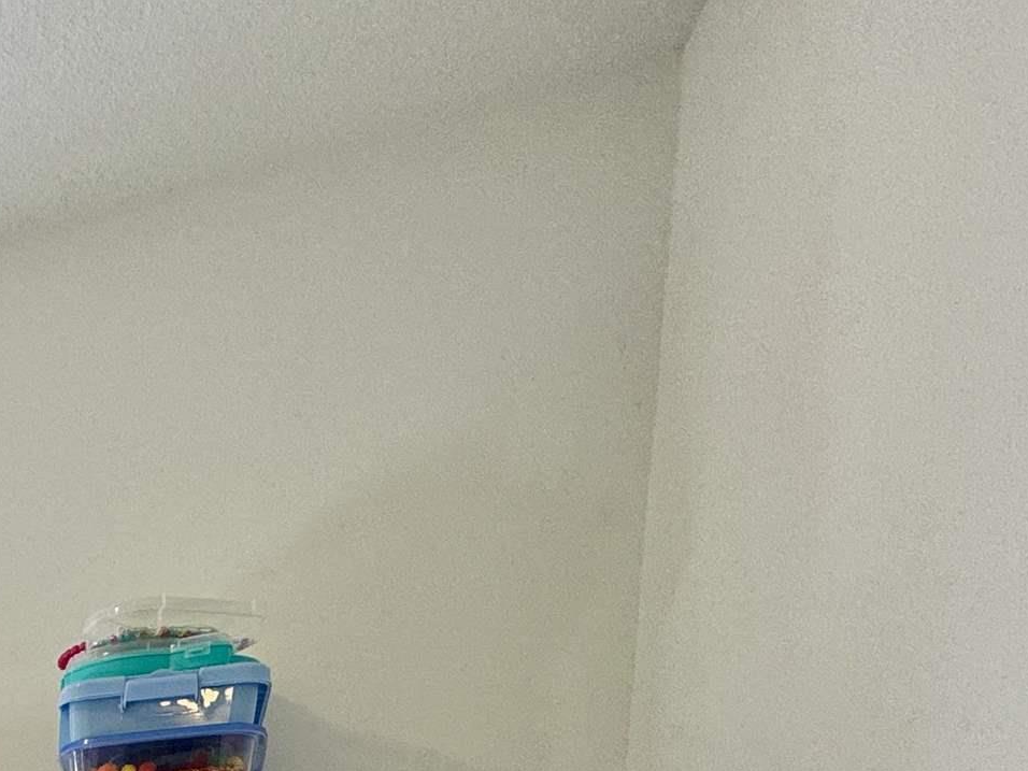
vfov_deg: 23.8
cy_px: 1220
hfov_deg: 29.0
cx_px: -462
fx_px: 1336
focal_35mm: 45
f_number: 2.2
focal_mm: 2.22
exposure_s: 1/120
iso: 80
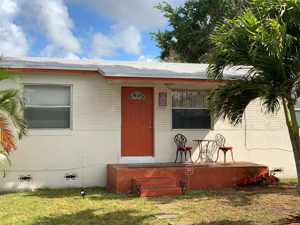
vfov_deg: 28.0
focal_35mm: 52
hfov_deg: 36.8
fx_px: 451
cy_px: 112
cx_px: 150
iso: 16
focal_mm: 6
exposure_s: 1/978
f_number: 2.4
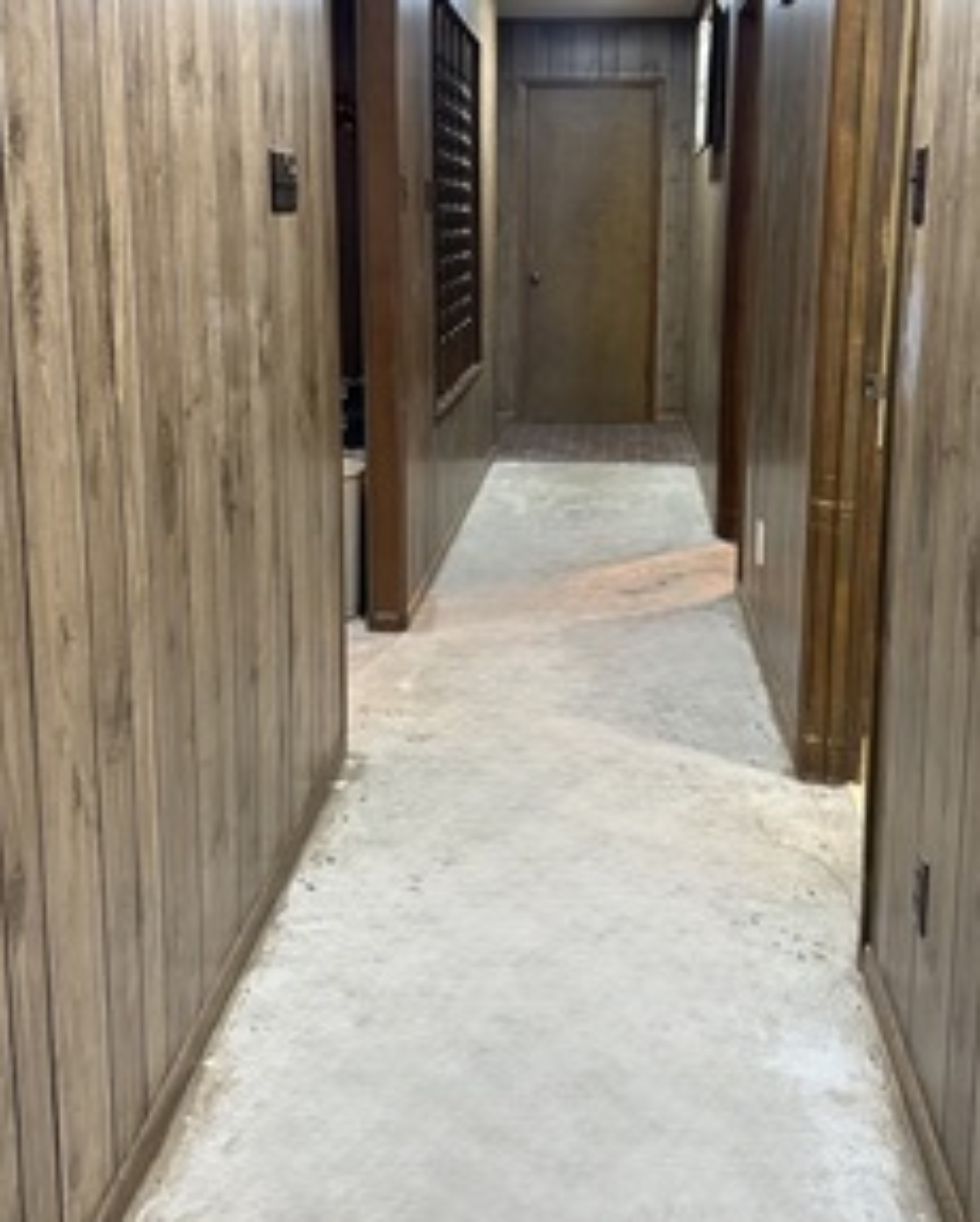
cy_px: 467
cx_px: 547
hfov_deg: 38.2
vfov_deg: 46.4
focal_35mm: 39
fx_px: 1412
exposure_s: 1/60
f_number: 1.78
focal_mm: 6.76
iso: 640
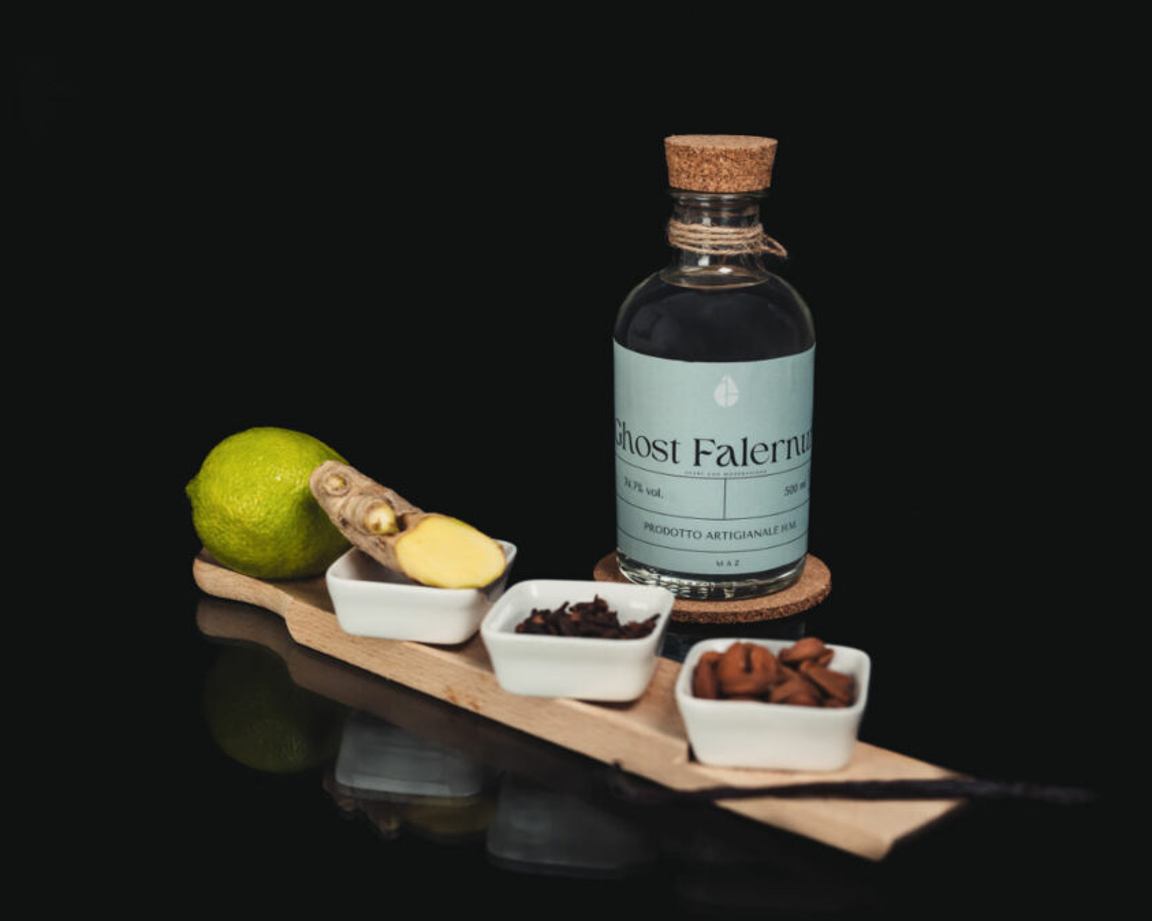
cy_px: 458
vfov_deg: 26.7
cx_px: 626
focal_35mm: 57
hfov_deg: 33.0
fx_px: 1943
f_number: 4
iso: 640
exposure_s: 1/250
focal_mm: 50
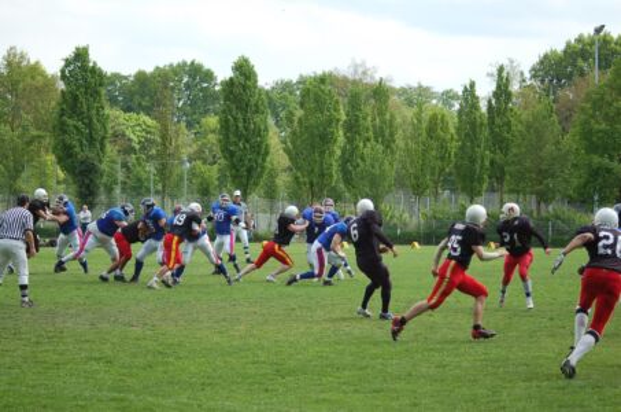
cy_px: 206
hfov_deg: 19.5
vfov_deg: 13.0
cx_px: 310
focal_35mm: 105
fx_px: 1807
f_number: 4
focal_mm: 70
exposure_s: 1/1000
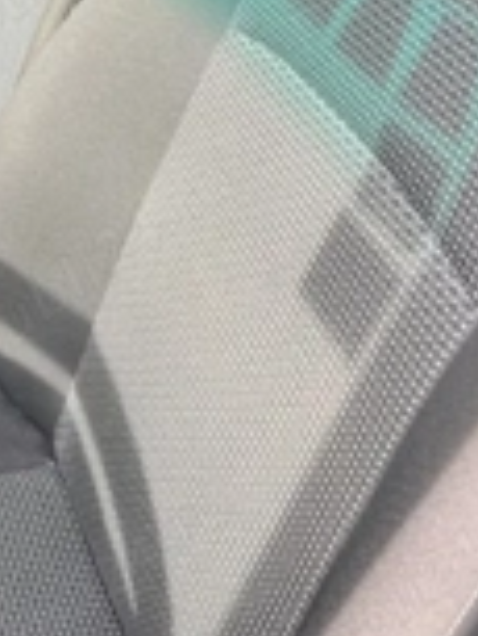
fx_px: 1250
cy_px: -8
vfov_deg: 26.9
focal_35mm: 68
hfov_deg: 21.6
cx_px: 179
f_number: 1.5
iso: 50
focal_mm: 5.7
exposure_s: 1/121
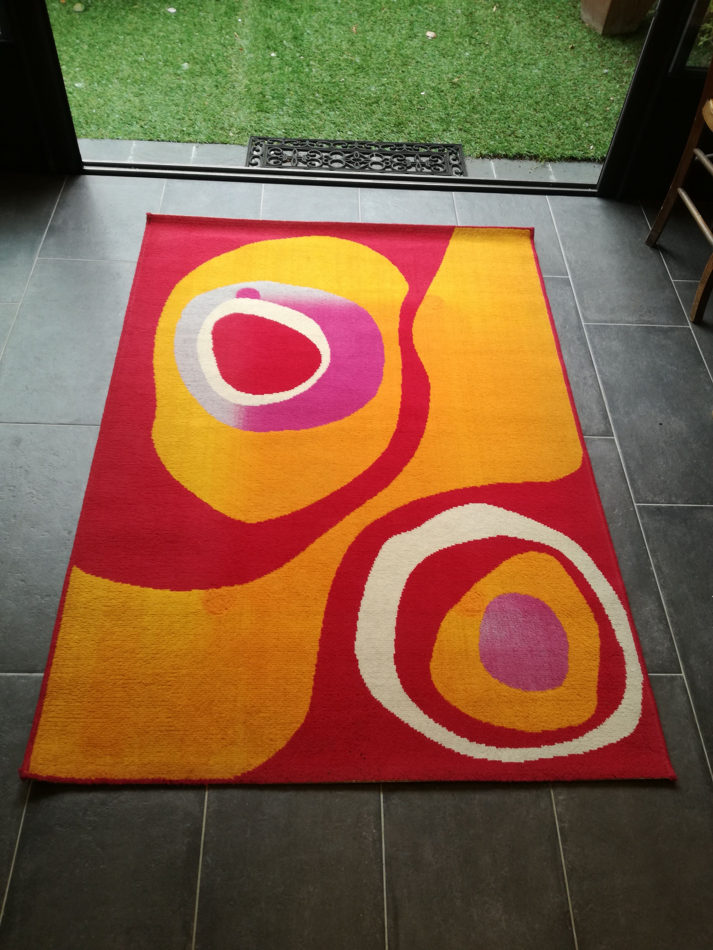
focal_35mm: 27
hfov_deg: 51.4
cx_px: 356
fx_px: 742
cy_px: 475
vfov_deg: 65.3
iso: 64
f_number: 2
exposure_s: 1/50
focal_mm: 3.79
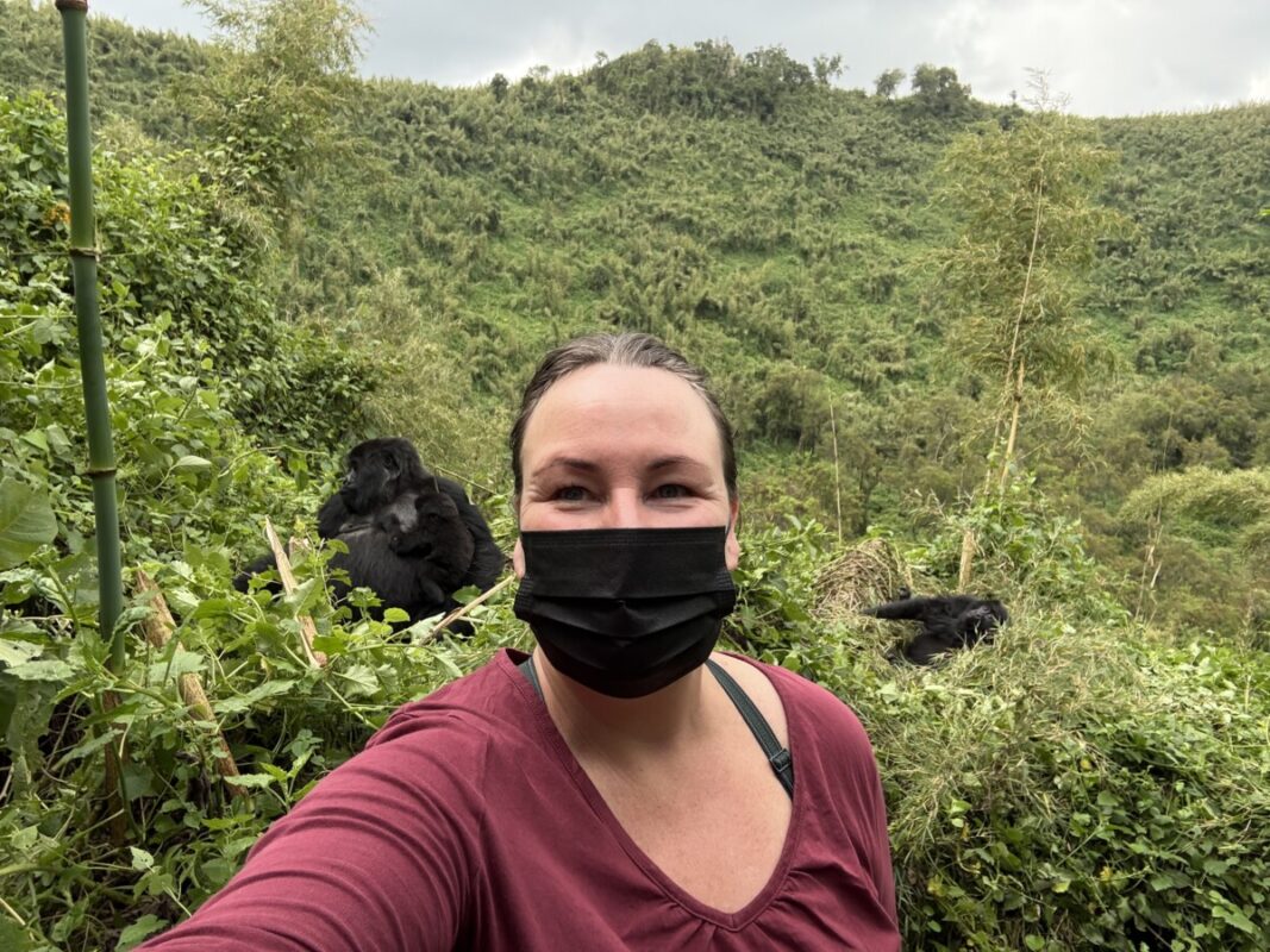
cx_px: 635
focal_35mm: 23
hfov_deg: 73.9
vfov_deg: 58.9
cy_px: 476
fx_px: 844
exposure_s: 1/235
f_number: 1.9
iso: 50
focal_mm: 2.69
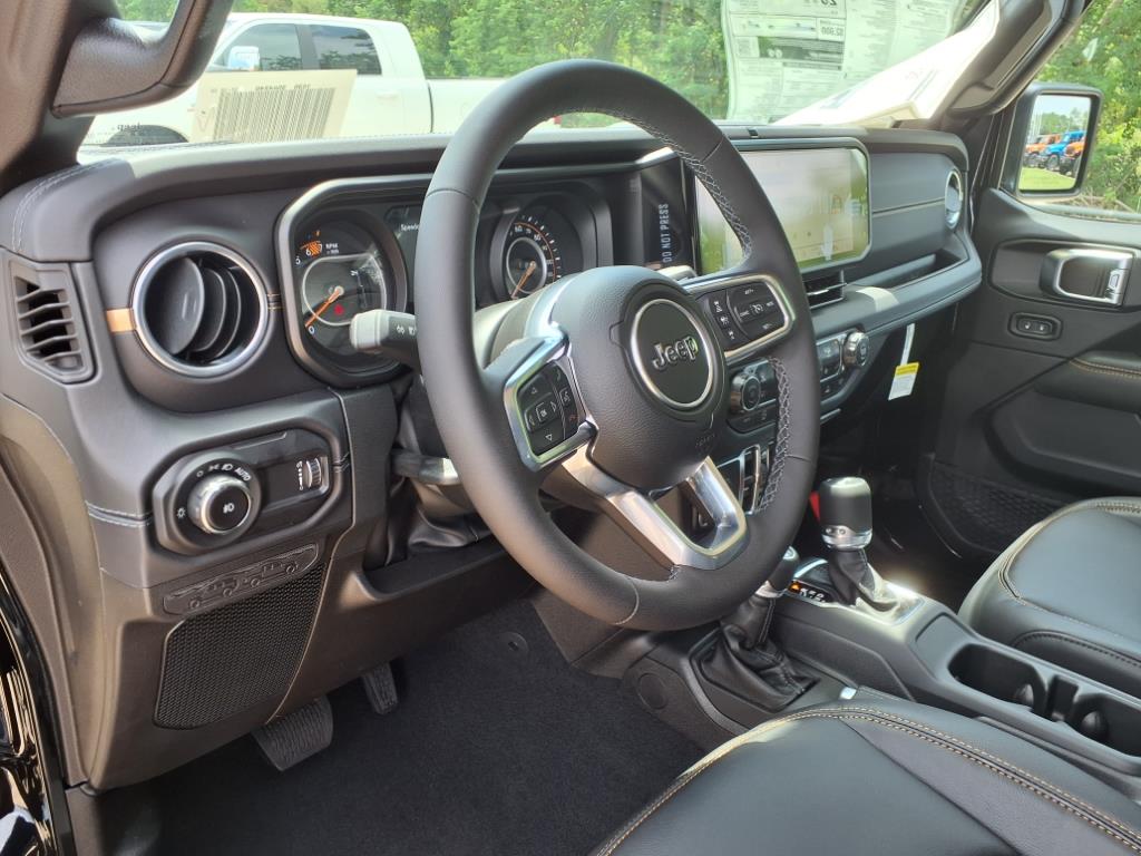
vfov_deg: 51.4
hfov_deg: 65.3
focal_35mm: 27
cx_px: 570
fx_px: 890
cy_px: 428
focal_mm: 3.58
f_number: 1.9
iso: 40
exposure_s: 1/161
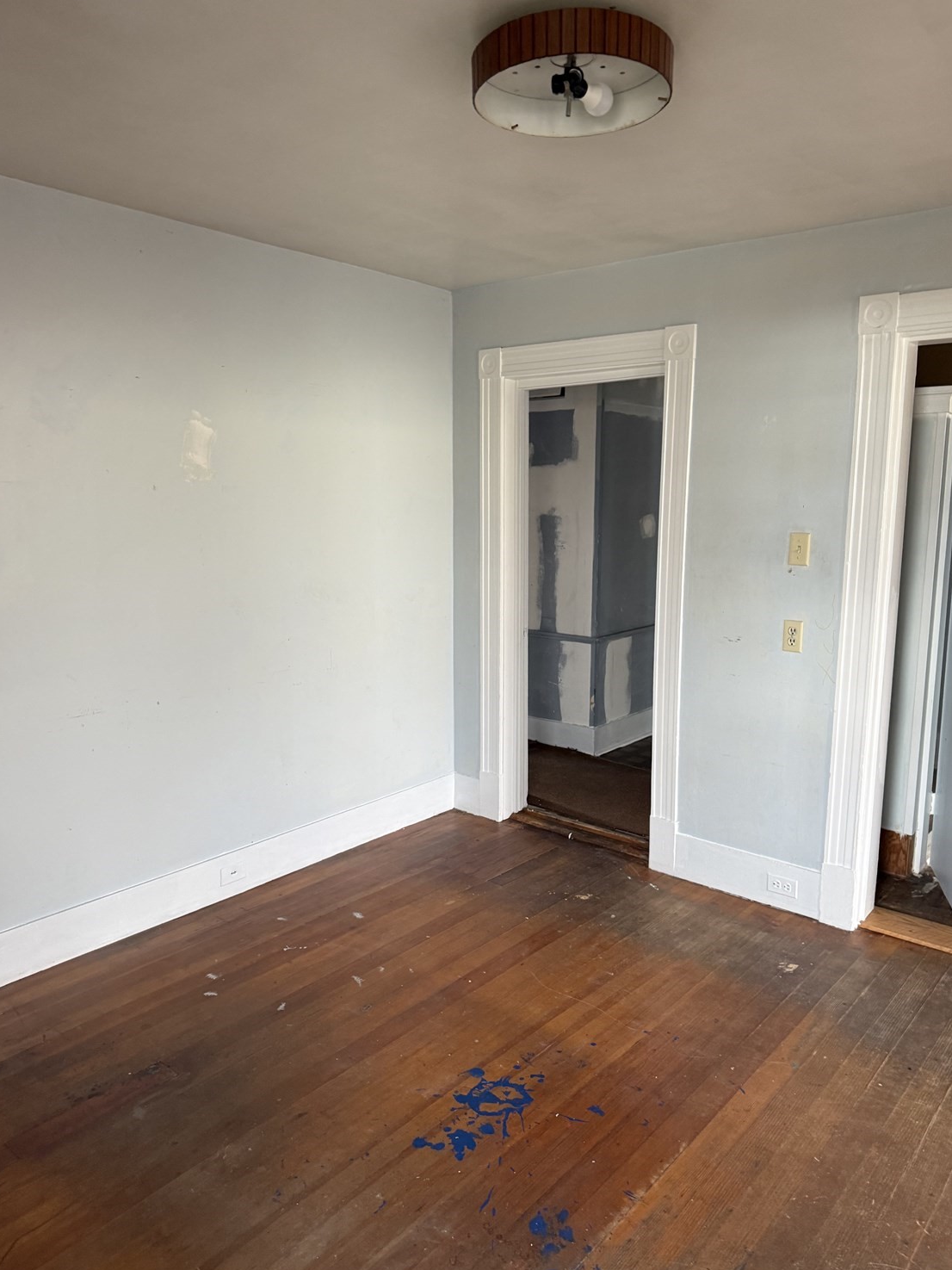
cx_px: 486
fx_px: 917
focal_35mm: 25
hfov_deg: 54.9
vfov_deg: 69.4
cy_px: 634
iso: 250
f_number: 1.78
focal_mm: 6.76
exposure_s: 1/60
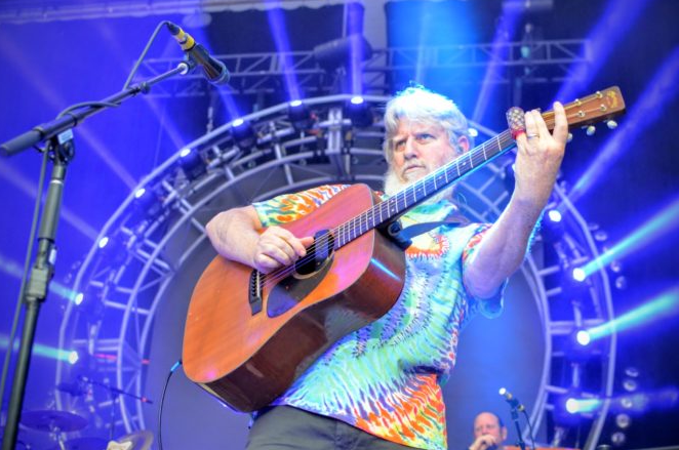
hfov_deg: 36.0
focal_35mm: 56
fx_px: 1046
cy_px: 213
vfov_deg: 24.3
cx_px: 349
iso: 800
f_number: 3.5
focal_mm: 35
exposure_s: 1/50
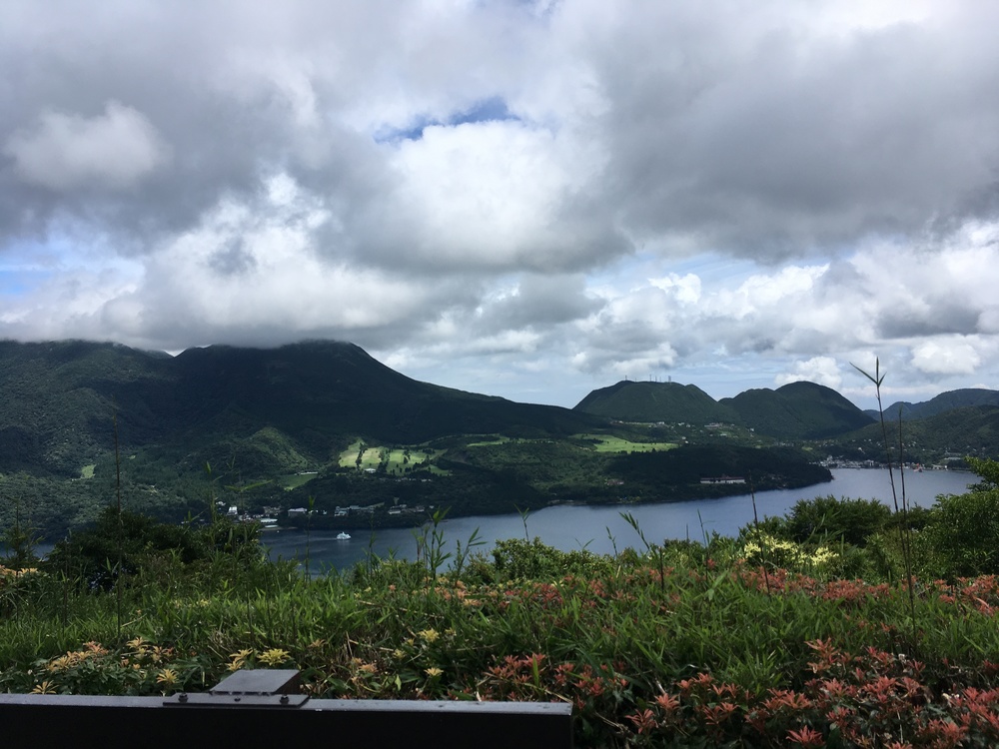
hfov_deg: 61.7
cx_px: 500
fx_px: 837
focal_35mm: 29
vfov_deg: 48.2
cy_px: 374
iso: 25
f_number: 2.2
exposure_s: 1/2079
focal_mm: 4.15
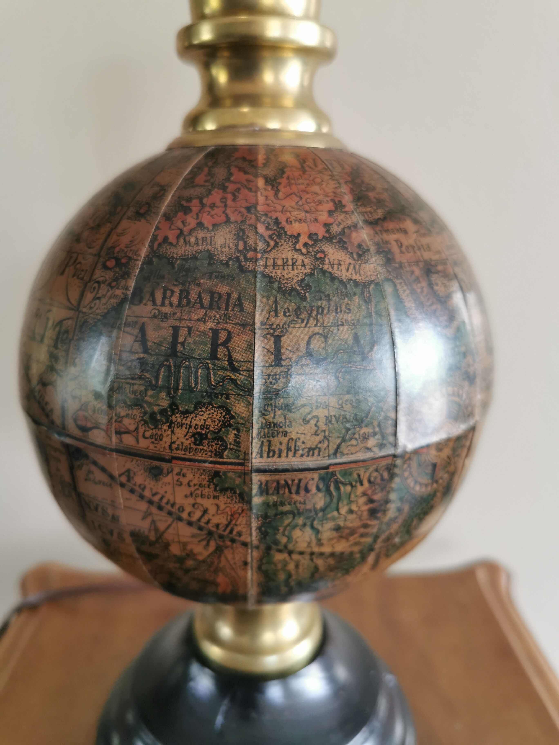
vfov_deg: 65.3
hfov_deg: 51.4
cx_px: 280
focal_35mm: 27
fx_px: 581
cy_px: 372
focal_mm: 5.56
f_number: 1.6
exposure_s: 1/120
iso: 125
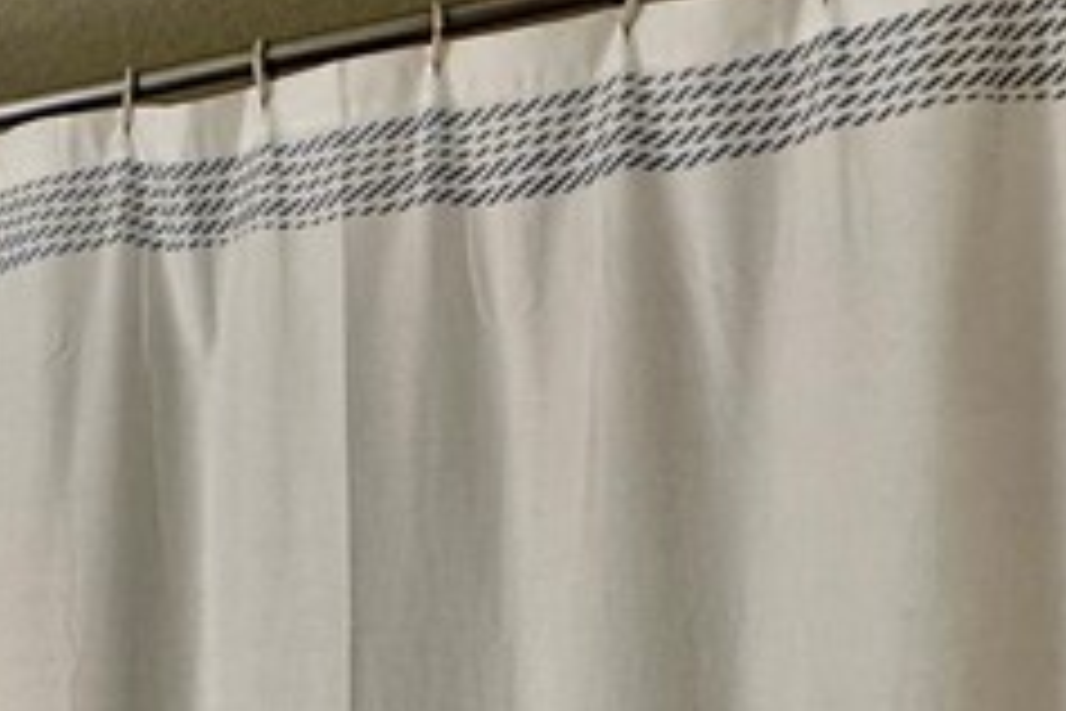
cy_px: 873
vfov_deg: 20.1
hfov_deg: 26.6
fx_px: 1865
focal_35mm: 63
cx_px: -351
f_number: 2.2
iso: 160
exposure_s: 1/120
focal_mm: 2.22
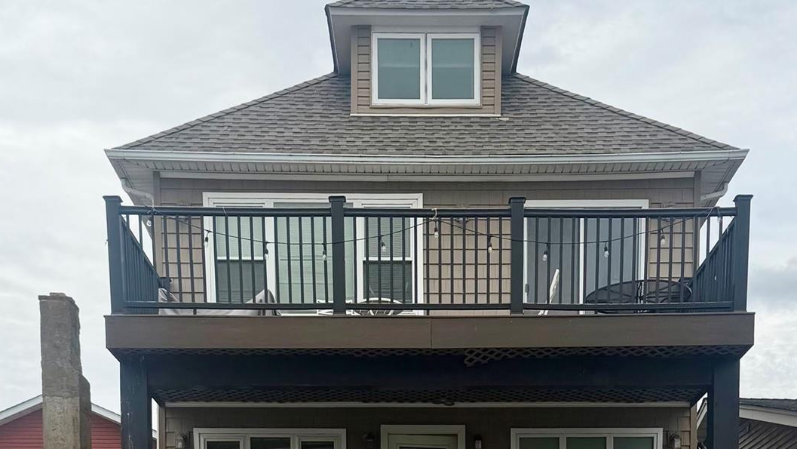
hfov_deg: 52.8
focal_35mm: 38
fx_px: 803
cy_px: 338
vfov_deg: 30.7
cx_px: 403
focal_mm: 6.76
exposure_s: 1/6173
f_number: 1.78
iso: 80
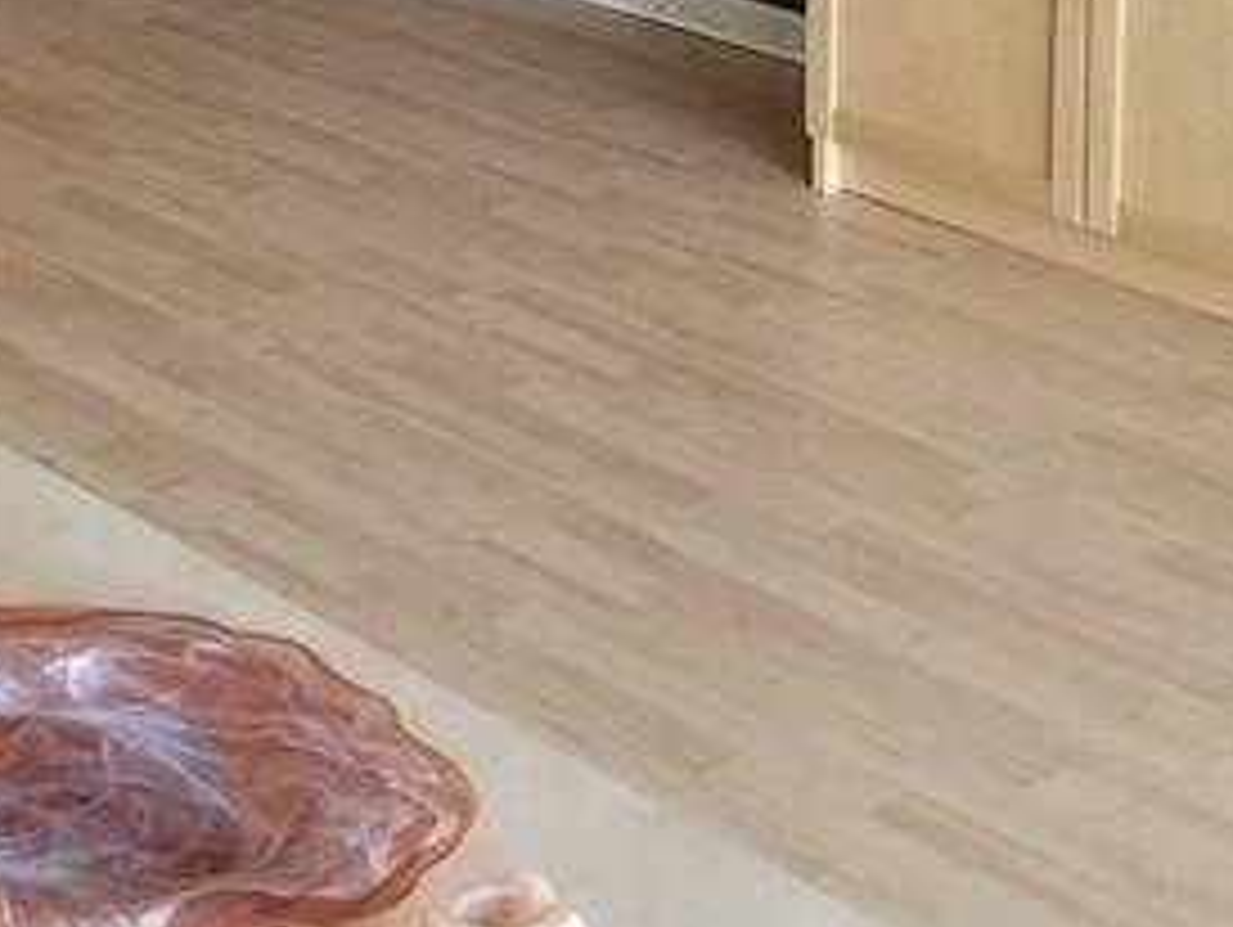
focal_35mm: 97
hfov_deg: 19.7
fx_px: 3458
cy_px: -540
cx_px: 36
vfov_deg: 14.1
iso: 100
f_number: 1.7
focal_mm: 4.2
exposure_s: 1/60
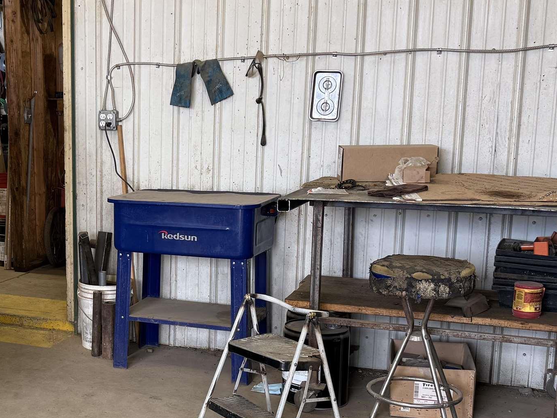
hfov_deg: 34.1
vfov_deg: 26.9
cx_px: 83
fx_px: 869
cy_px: 267
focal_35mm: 54
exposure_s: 1/120
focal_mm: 6.76
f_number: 1.78
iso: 64
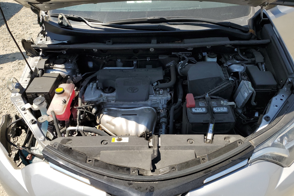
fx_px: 229
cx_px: 148
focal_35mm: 28
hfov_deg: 65.5
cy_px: 103
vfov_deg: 46.4
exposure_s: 1/2000
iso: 50
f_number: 1.5
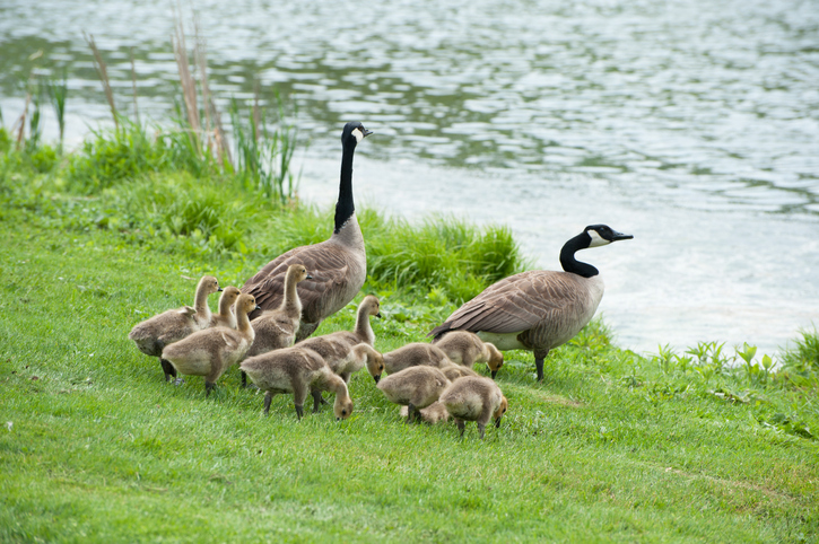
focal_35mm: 170
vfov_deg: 8.1
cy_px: 272
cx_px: 410
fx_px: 3864
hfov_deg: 12.1
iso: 200
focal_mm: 170
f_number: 8
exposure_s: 1/500
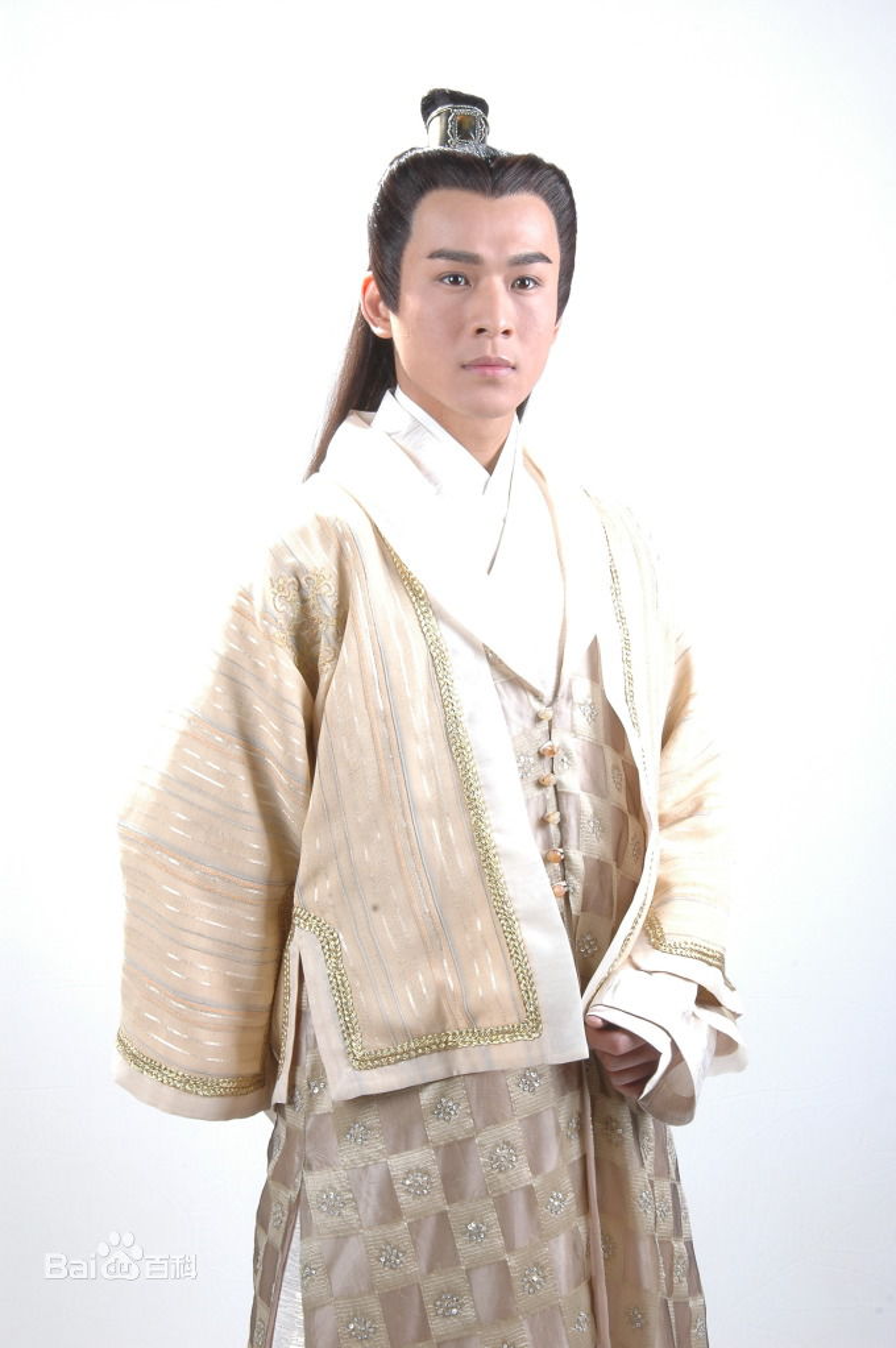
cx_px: 448
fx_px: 2805
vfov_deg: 27.0
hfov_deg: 18.1
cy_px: 674
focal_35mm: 75
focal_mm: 50
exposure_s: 1/60
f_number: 16
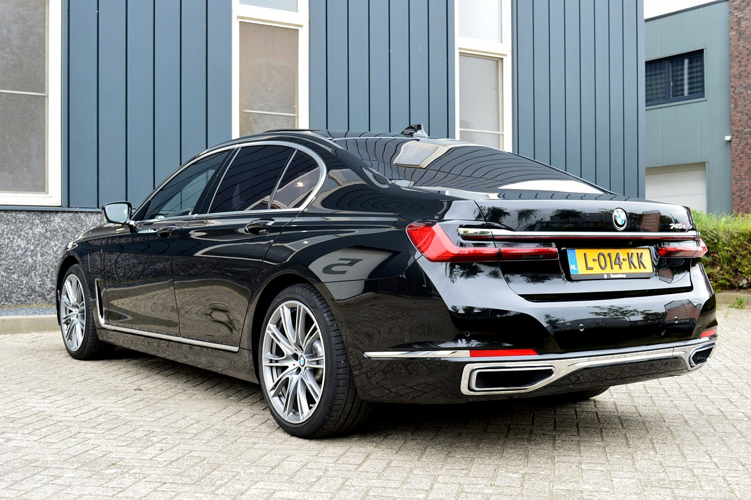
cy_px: 250
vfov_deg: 29.9
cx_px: 376
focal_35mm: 45
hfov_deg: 43.6
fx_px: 939
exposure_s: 1/60
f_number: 8
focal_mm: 30
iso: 400
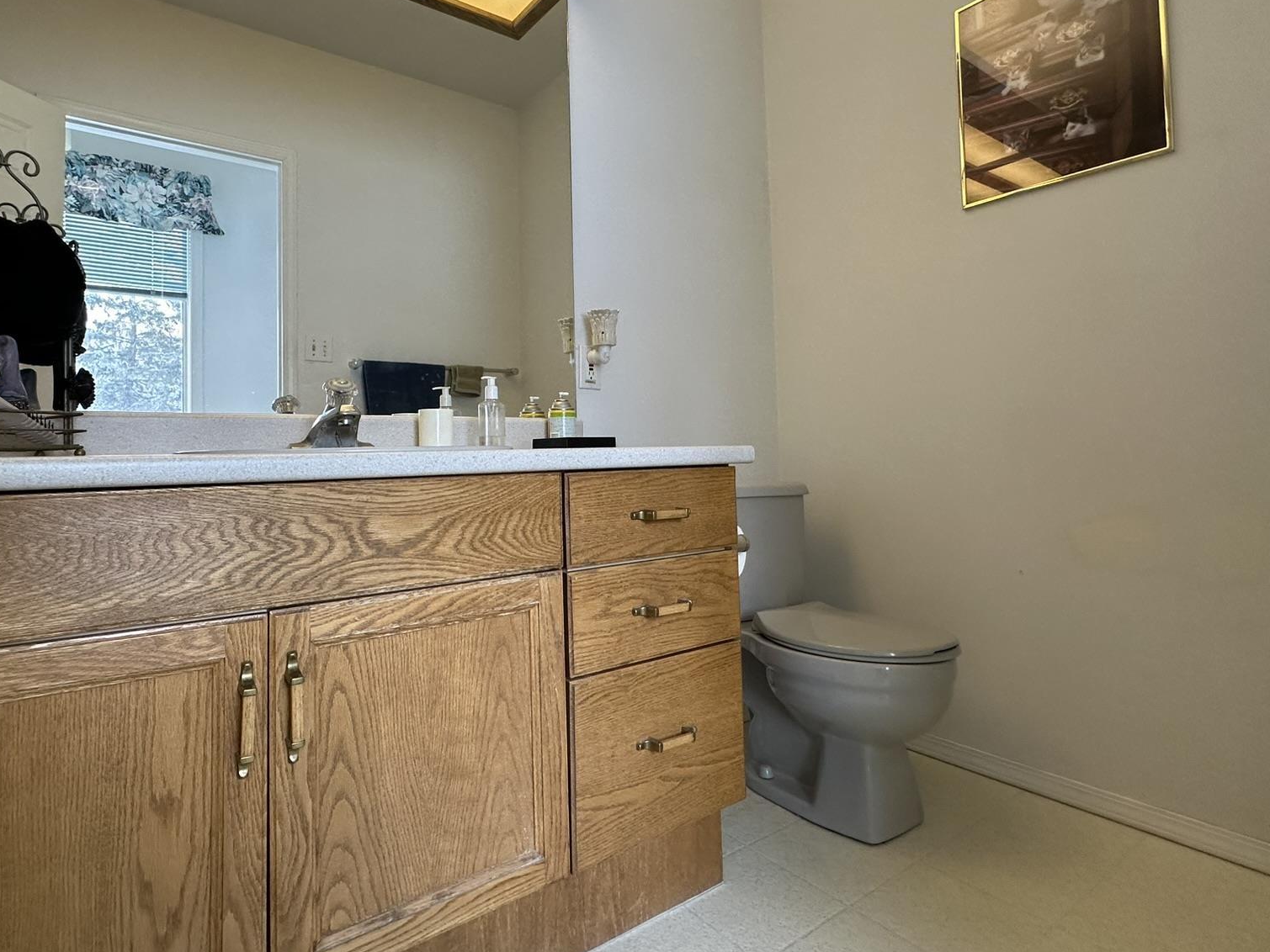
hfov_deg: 84.4
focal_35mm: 19
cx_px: 570
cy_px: 421
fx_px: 697
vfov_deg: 68.5
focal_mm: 2.22
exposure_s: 1/60
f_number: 2.2
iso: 160
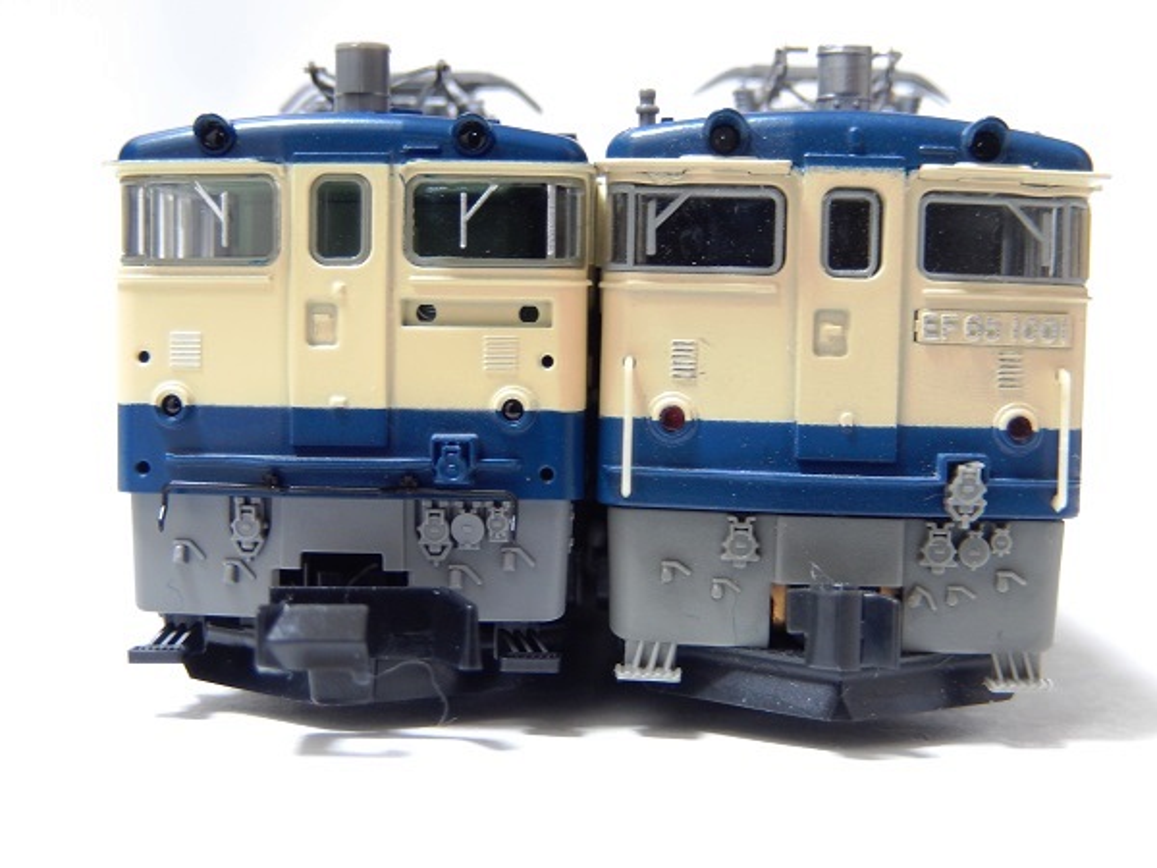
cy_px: 434
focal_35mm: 58
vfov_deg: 25.2
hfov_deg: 33.2
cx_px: 578
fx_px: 1939
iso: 200
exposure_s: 1/1.6
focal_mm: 10.4
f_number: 4.6
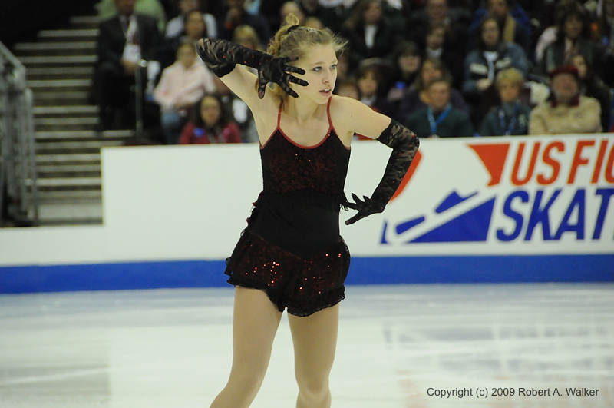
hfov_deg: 8.1
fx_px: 4343
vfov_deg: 5.4
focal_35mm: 255
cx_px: 307
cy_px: 204
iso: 3200
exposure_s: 1/800
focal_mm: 170
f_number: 5.6
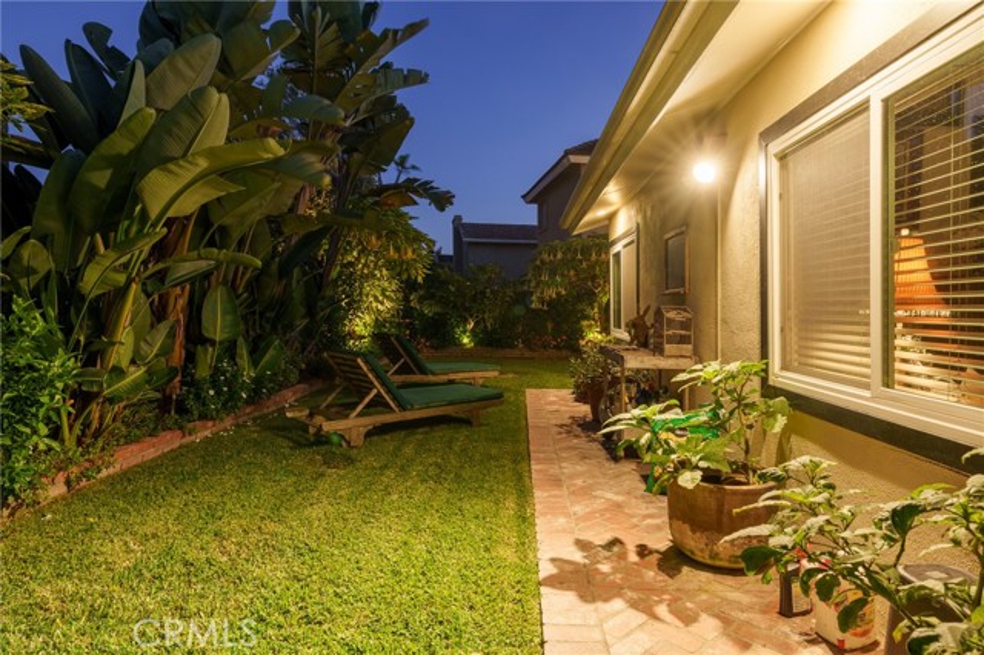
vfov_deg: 60.4
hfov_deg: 82.3
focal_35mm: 21
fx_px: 563
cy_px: 328
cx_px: 492
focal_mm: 20.6
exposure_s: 1/5
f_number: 11
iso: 800
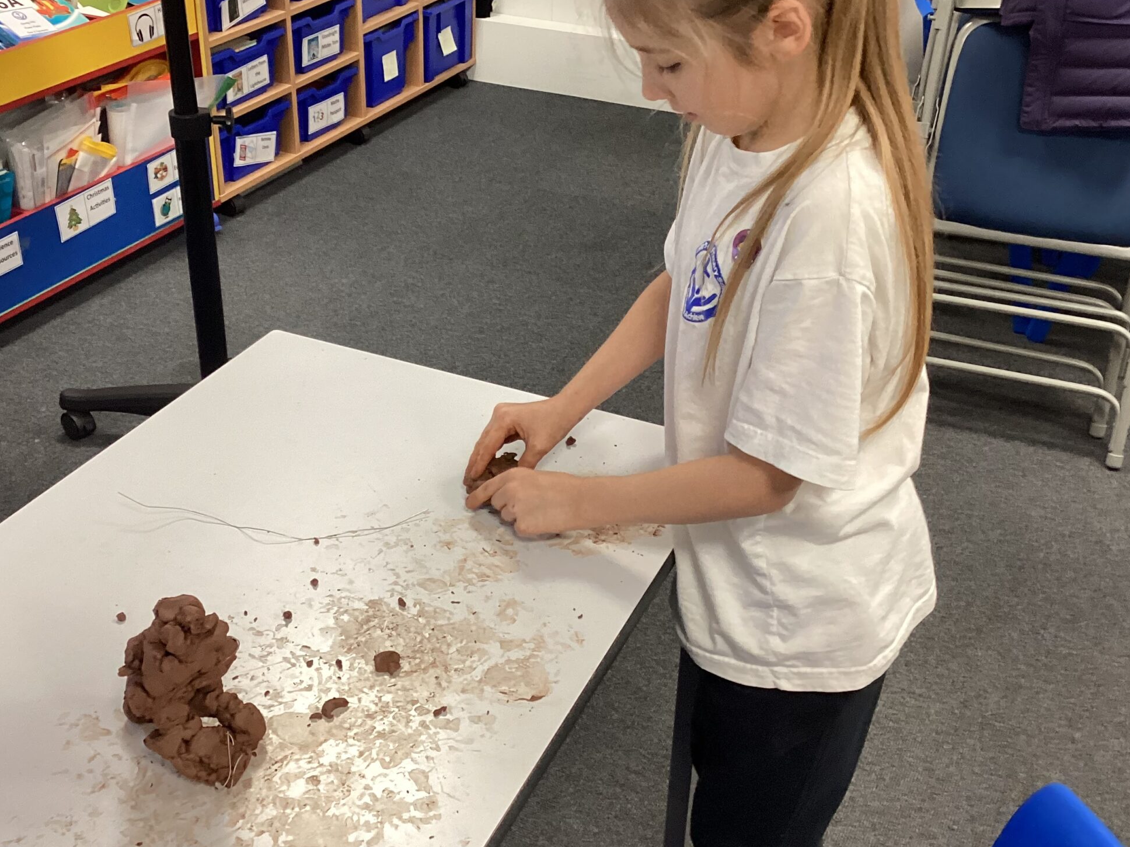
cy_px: 381
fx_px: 1338
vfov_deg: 35.1
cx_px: 485
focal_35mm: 41
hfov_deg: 45.6
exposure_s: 1/50
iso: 200
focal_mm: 3.3
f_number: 2.4
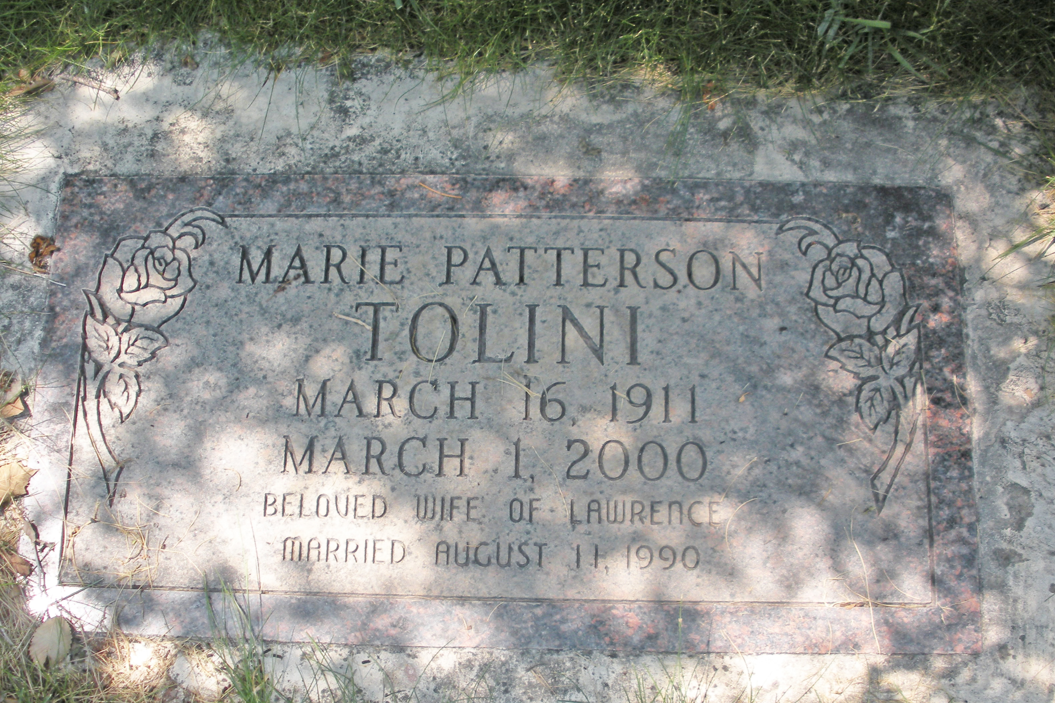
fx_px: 1231
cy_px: 423
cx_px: 475
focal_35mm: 42
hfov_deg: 46.3
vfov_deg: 31.8
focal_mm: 6.3
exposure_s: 1/259
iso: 64
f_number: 3.5
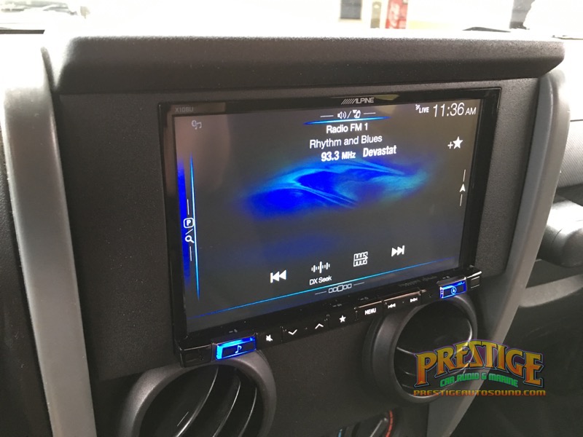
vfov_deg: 48.2
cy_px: 218
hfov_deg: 61.7
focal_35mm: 29
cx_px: 292
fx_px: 488
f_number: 2.2
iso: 100
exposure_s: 1/15
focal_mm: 4.15
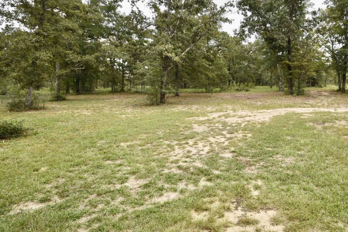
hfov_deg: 74.0
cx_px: 229
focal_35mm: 23
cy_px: 85
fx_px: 222
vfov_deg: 54.4
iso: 100
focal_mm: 10
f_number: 6.3
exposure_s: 1/200
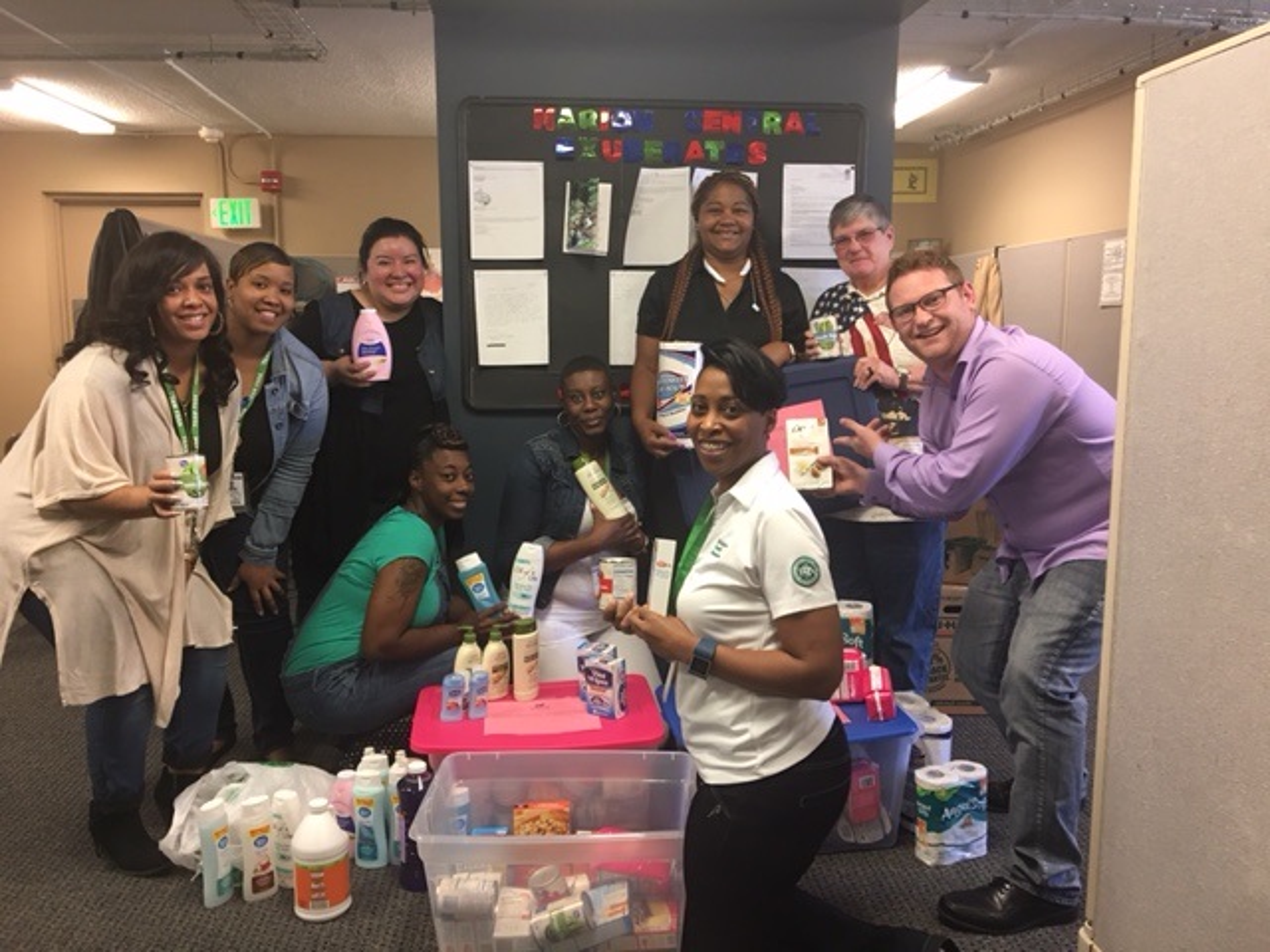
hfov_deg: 61.7
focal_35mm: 29
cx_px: 635
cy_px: 476
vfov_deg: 48.2
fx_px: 1064
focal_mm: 4.15
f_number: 2.2
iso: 64
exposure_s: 1/15
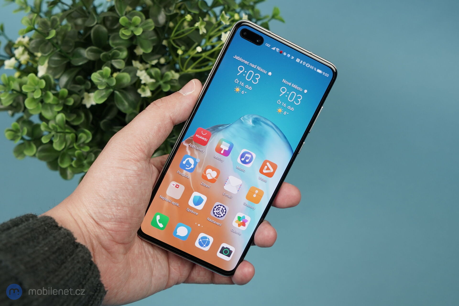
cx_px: 230
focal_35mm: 51
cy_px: 153
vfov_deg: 26.5
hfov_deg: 38.9
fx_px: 650
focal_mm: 51
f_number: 6.3
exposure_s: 1/100
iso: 640
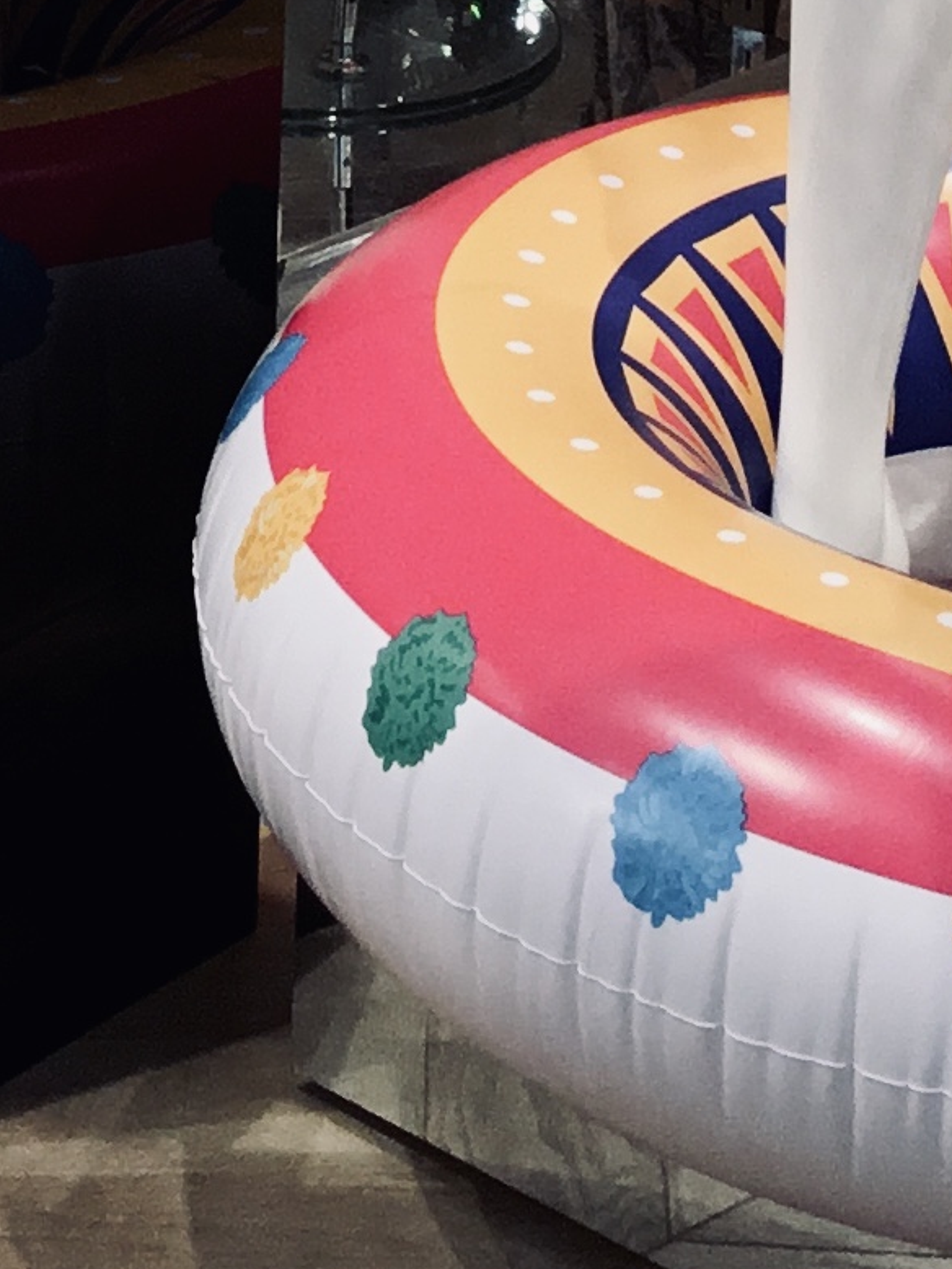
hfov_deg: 11.4
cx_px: 336
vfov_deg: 13.4
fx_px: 4764
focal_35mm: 130
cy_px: -1108
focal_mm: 3.3
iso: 32
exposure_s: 1/50
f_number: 2.4
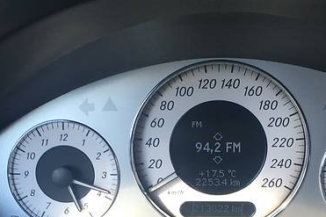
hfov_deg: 31.0
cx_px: 173
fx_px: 588
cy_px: 201
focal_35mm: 65
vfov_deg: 20.4
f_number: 2.2
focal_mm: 4.2
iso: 25
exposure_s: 1/50
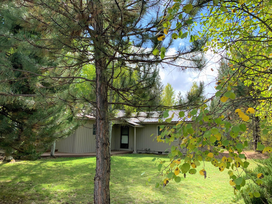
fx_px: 204
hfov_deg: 67.3
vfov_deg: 53.1
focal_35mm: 26
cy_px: 102
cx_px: 136
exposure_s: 1/722
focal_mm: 4.25
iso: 25
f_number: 1.8
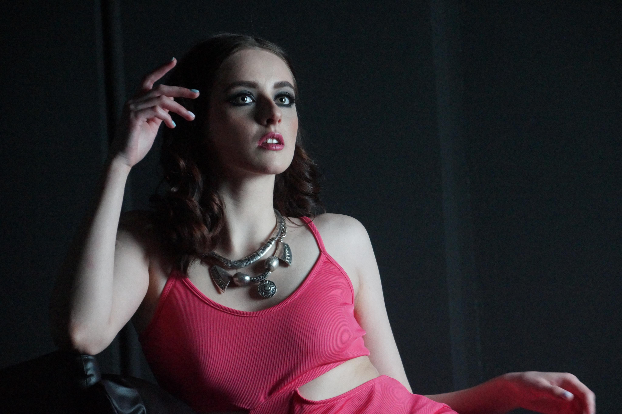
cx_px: 311
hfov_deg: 11.4
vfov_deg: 7.6
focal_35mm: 180
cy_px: 207
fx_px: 3110
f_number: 5.6
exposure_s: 1/125
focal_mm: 120
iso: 3200
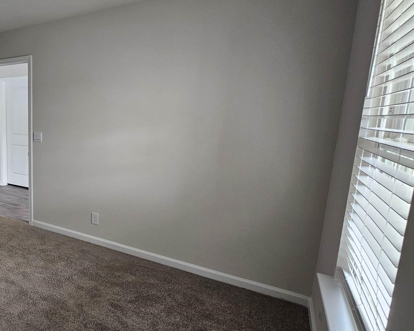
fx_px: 282
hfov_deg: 63.4
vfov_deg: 60.9
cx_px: 59
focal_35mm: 23
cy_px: 162
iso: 160
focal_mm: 2.2
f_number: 2.2
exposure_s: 1/77.5
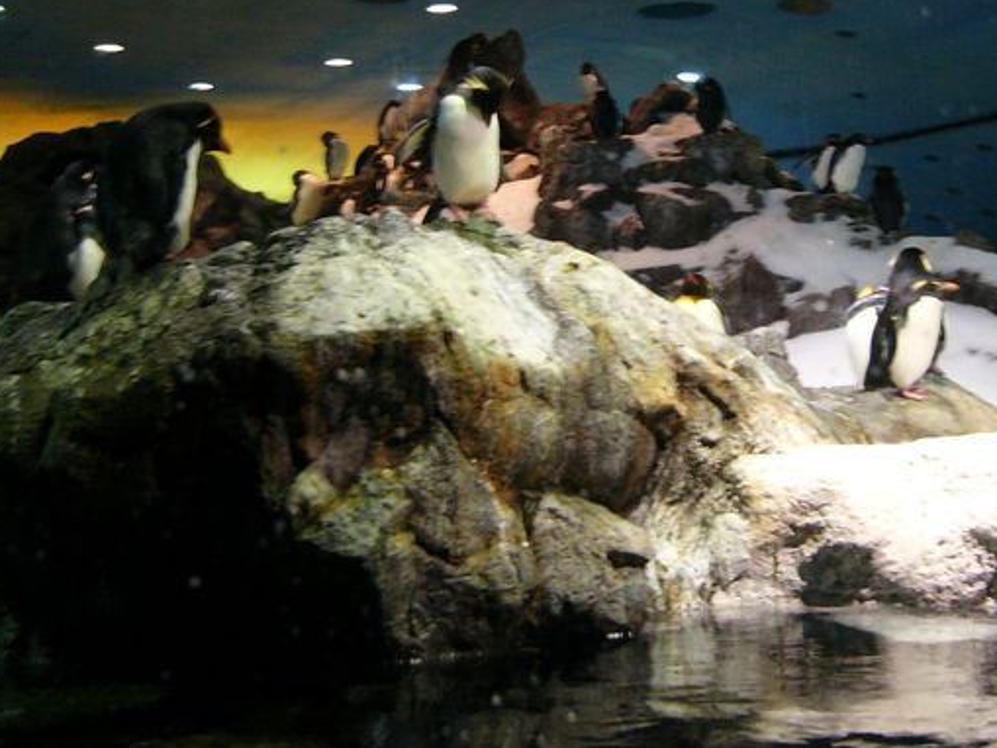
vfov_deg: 26.2
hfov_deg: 34.8
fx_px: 1584
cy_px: 170
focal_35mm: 55
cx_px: 615
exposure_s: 1/8
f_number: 2.8
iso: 200
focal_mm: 5.8
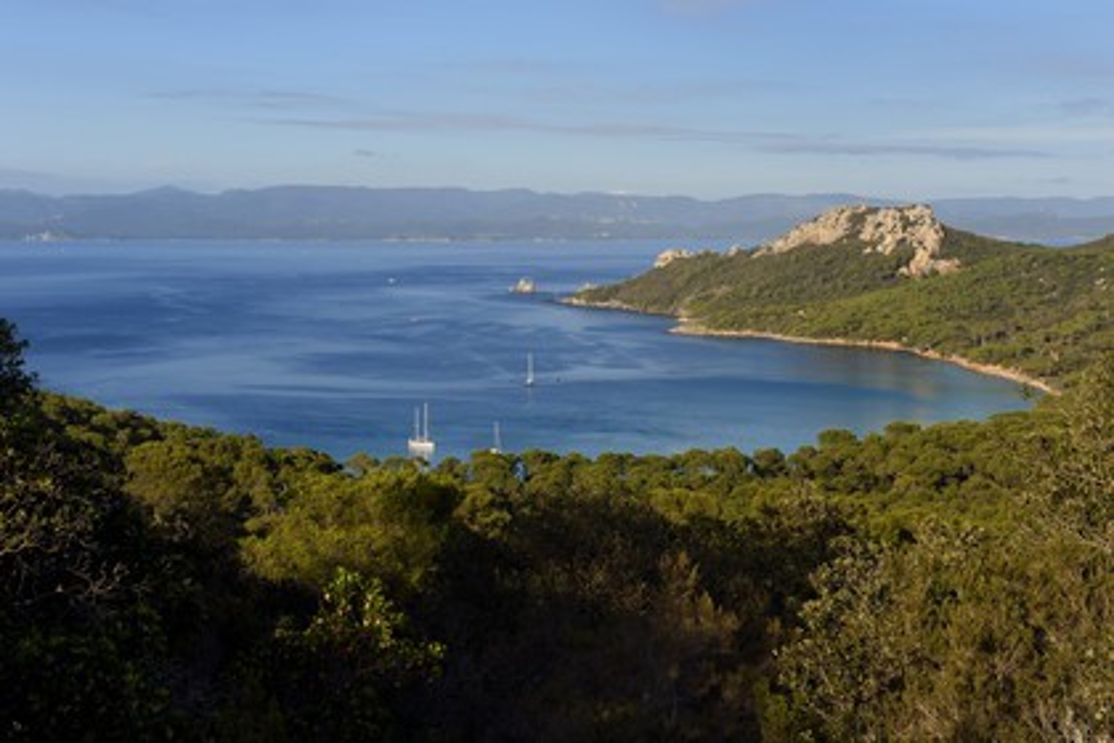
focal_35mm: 60
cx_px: 557
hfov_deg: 33.4
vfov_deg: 22.6
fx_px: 1857
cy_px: 372
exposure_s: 1/200
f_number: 14
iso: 200
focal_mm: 60
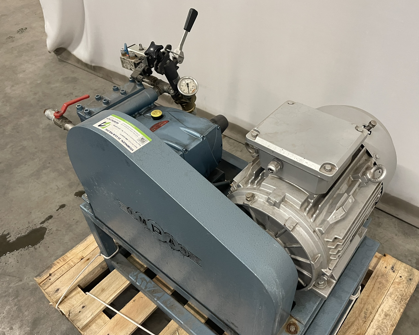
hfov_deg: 64.0
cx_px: 223
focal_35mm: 27
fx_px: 335
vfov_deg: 53.2
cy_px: 164
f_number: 1.6
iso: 500
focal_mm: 5.1
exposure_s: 1/50
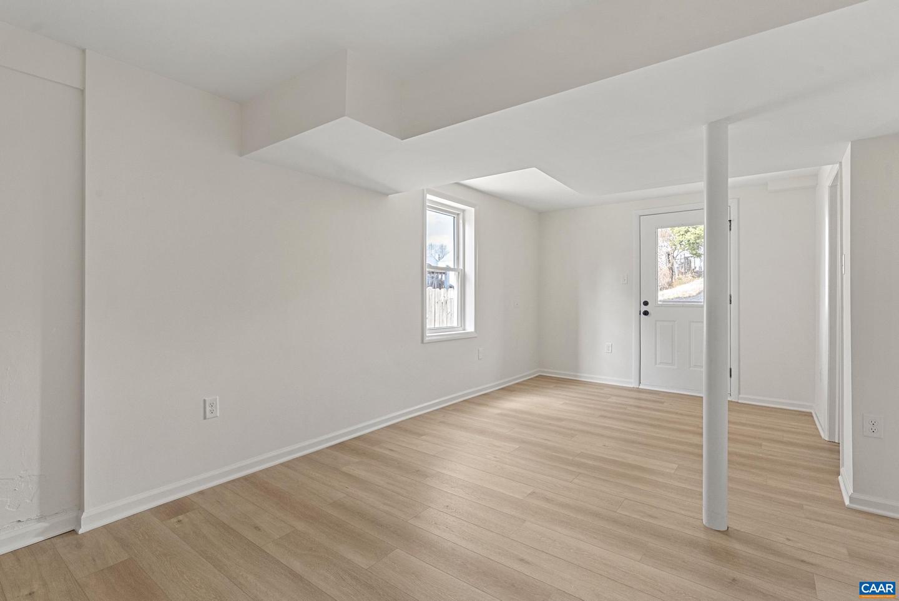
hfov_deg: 93.2
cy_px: 300
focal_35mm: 17
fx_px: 425
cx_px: 450
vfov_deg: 70.5
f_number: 8
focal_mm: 17
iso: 800
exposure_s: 1/5
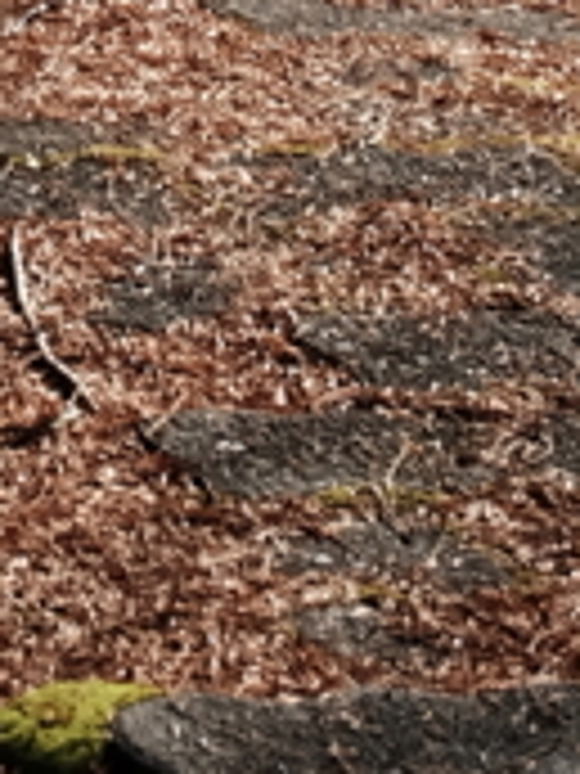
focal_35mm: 240
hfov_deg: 6.0
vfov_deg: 7.6
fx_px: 5362
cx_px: -769
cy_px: -1210
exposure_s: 1/140
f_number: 10
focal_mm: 28.3
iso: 200
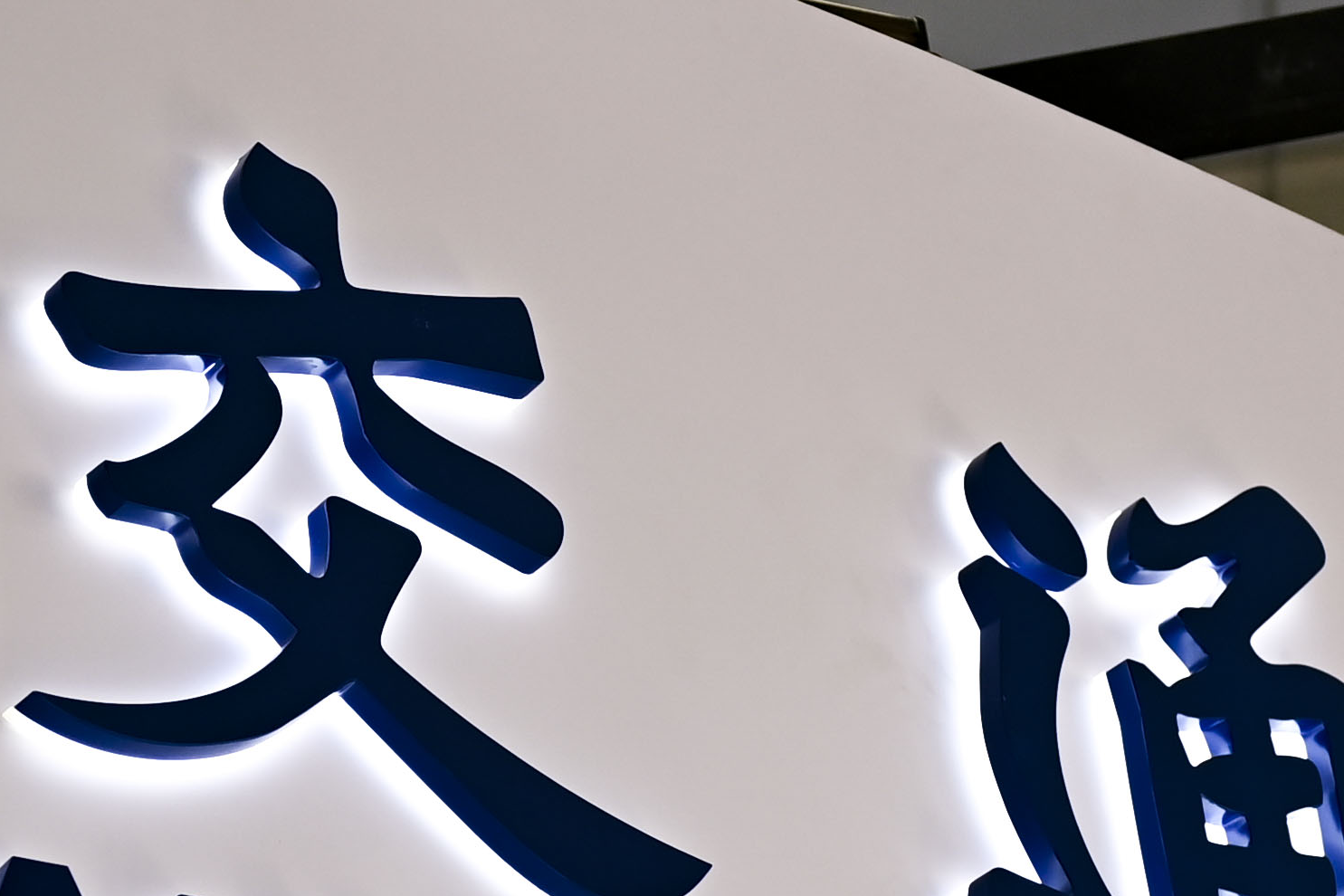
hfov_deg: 9.8
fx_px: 7839
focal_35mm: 210
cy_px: 731
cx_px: 504
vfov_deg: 6.5
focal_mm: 56
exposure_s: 1/800
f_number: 2.8
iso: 500
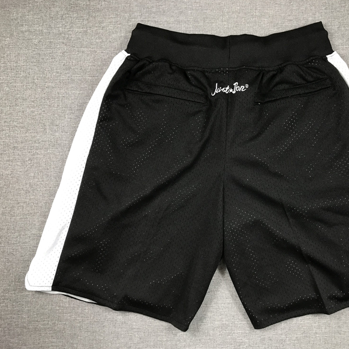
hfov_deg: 48.0
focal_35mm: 34
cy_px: 173
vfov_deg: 48.5
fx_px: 388
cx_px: 219
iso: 32
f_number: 1.8
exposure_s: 1/50
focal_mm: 3.99
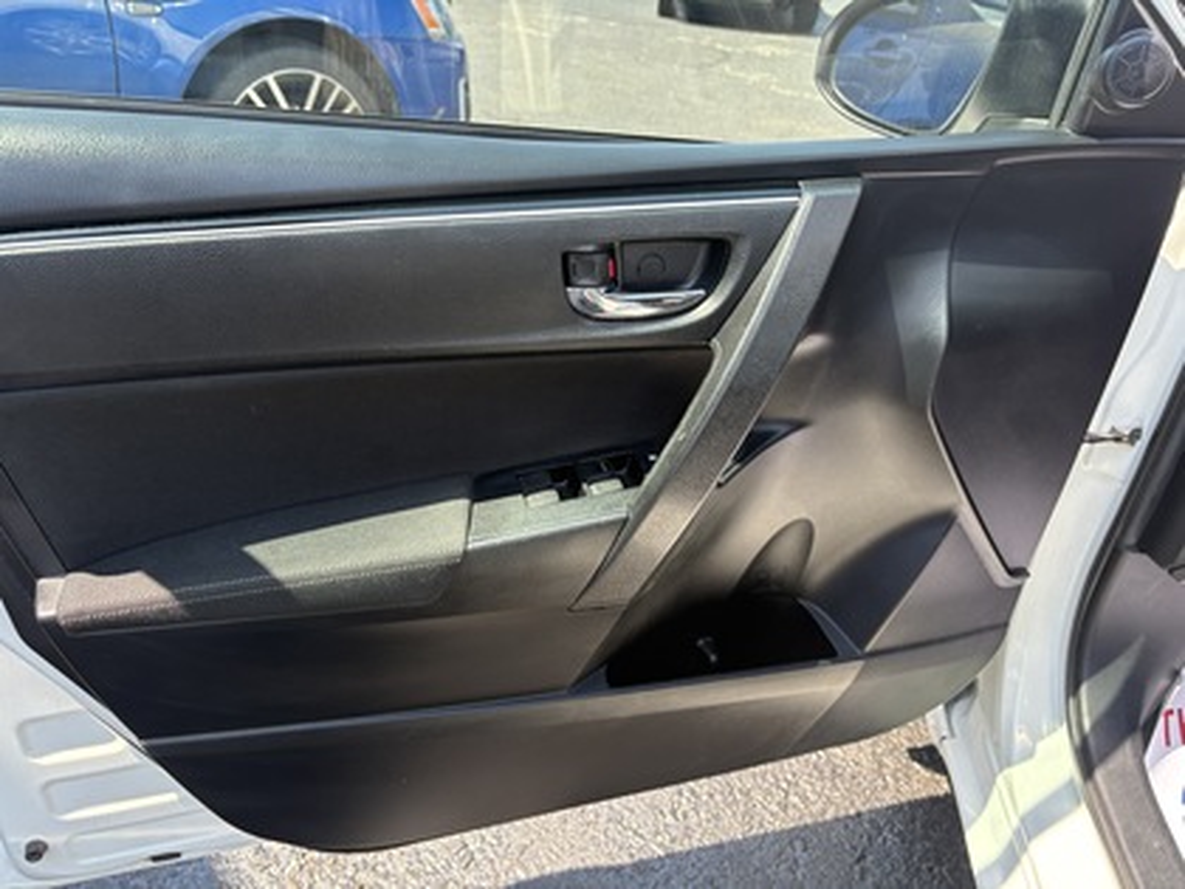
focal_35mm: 26
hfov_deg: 67.3
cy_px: 444
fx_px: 890
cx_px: 592
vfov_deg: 53.1
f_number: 1.6
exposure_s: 1/395
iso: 64
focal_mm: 5.96
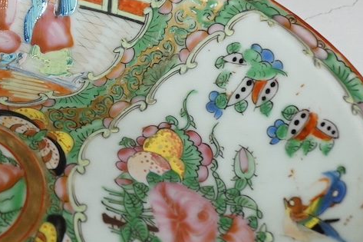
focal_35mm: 107
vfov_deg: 12.8
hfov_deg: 18.3
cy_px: 89
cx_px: -45
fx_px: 1078
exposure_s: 1/160
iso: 2500
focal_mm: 30
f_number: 10
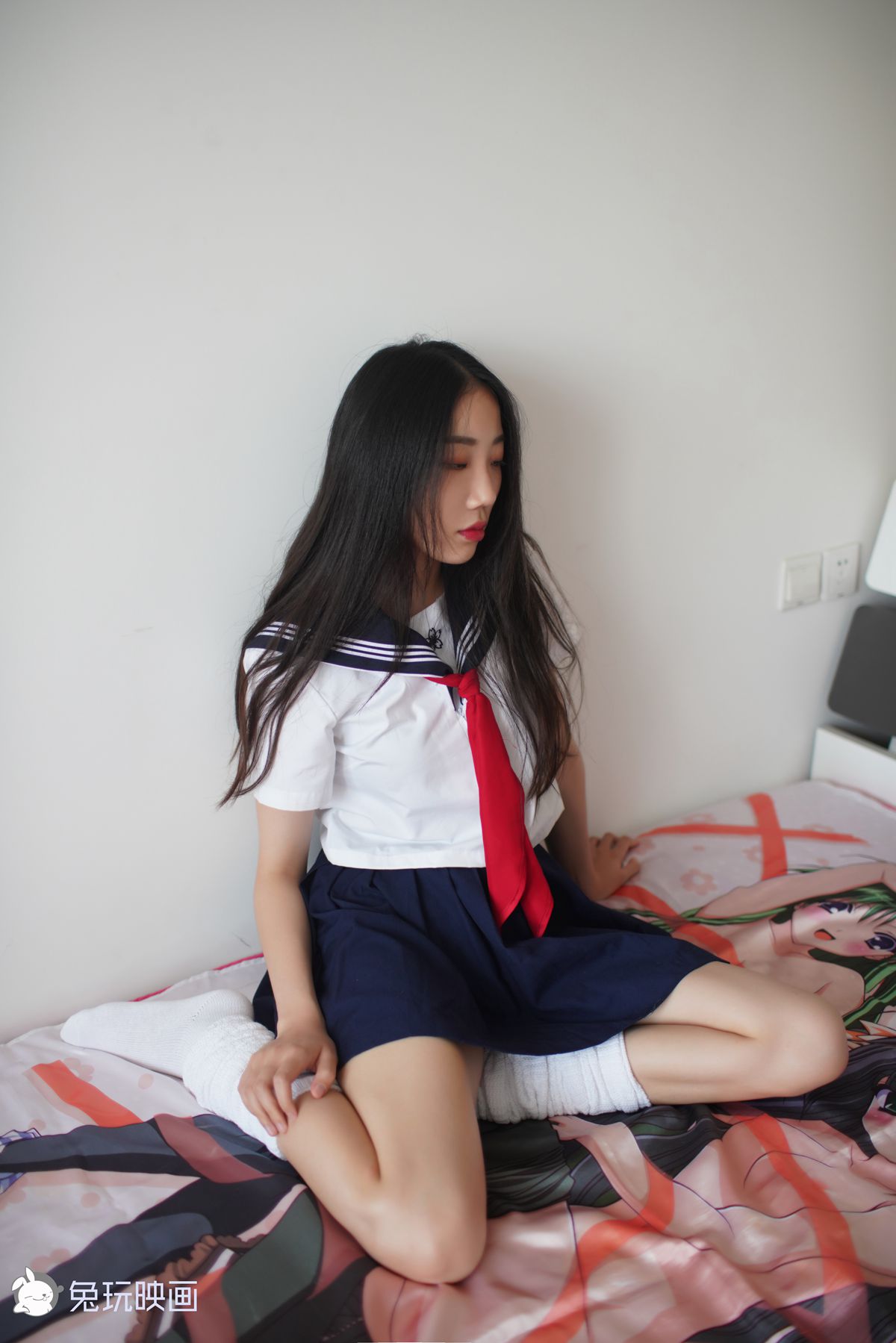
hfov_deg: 37.9
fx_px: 1306
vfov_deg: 54.4
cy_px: 672
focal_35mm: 35
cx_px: 448
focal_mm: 35
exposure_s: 1/125
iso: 500
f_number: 2
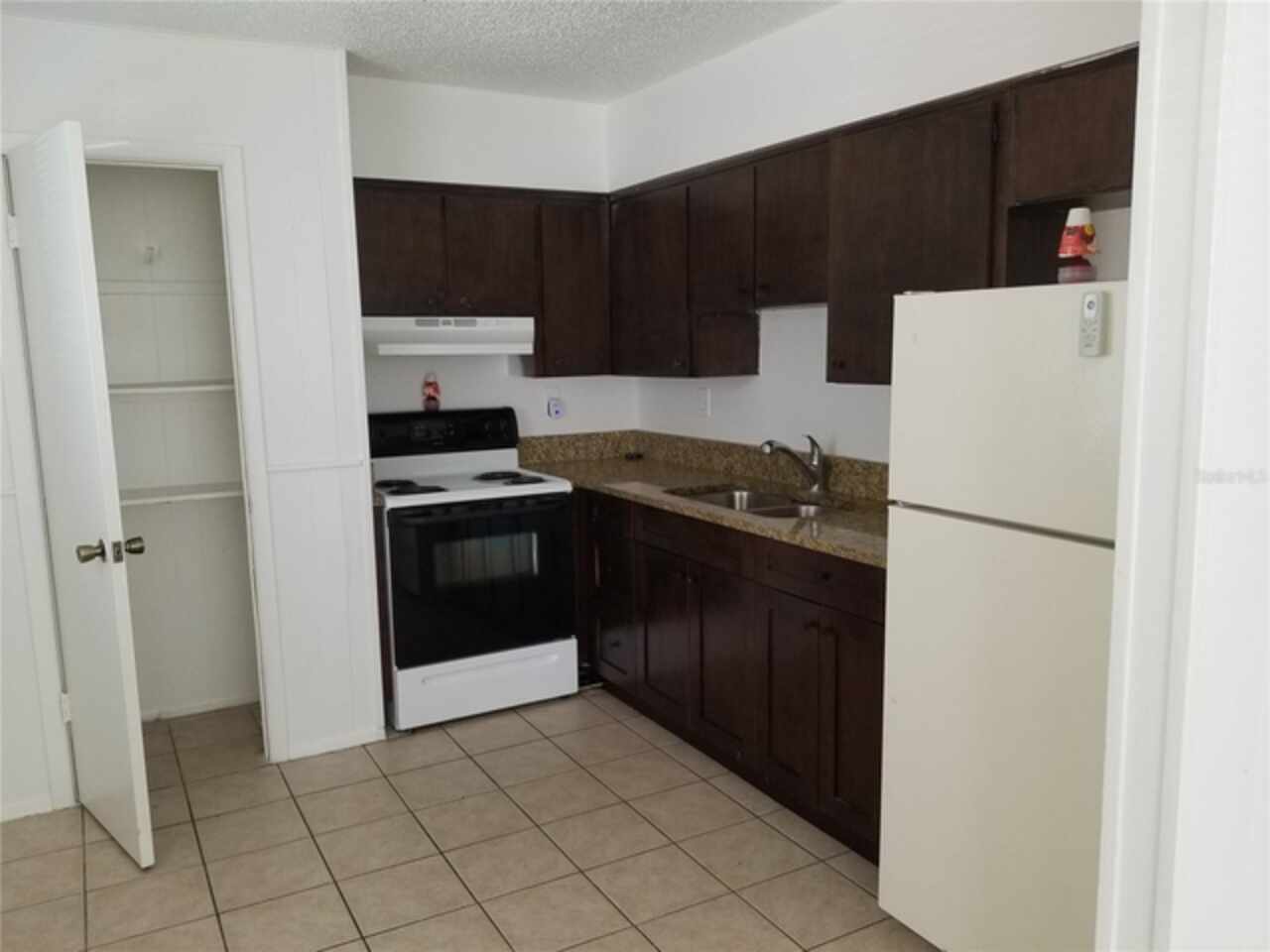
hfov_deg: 67.3
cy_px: 476
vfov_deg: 53.1
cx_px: 635
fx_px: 954
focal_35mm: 26
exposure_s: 1/30
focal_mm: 4.3
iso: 100
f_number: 1.7
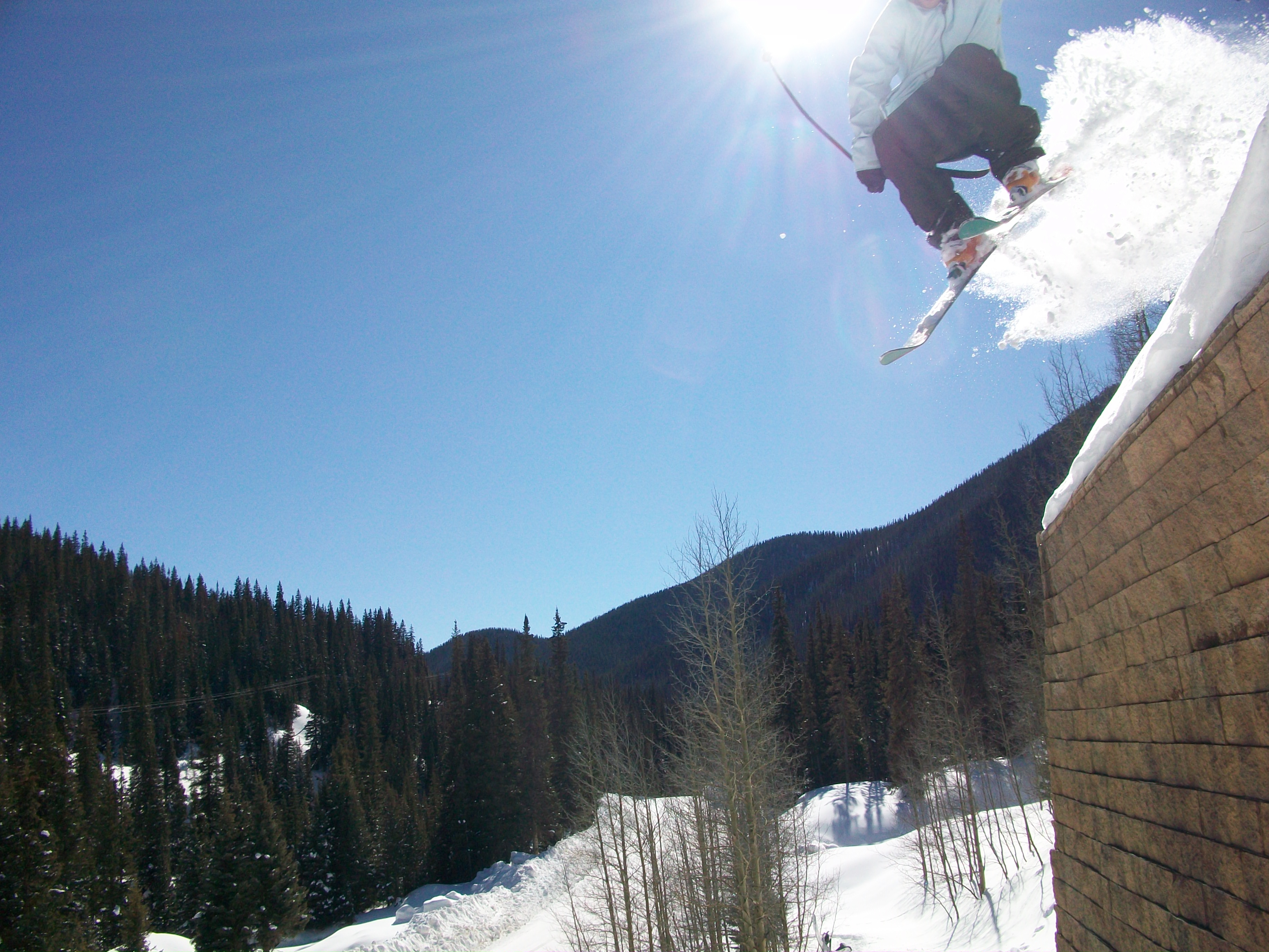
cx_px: 634
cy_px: 476
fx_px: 1173
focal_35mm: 32
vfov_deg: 44.2
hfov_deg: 56.8
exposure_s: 1/640
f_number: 5.5
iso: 64
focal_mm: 5.7
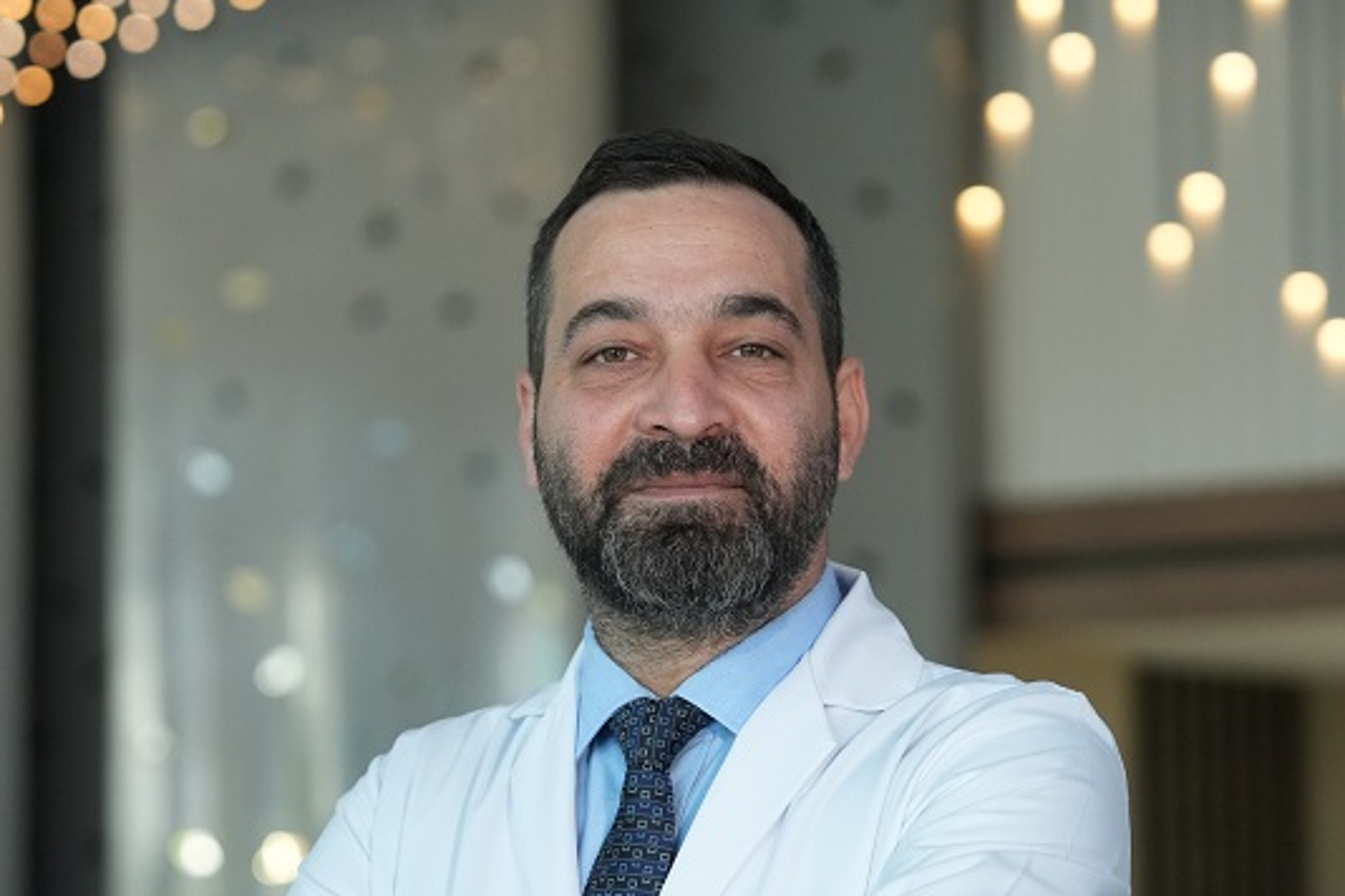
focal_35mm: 131
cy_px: 591
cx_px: 701
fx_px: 4894
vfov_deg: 10.5
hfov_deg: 15.6
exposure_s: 1/400
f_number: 2.8
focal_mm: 70
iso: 1600
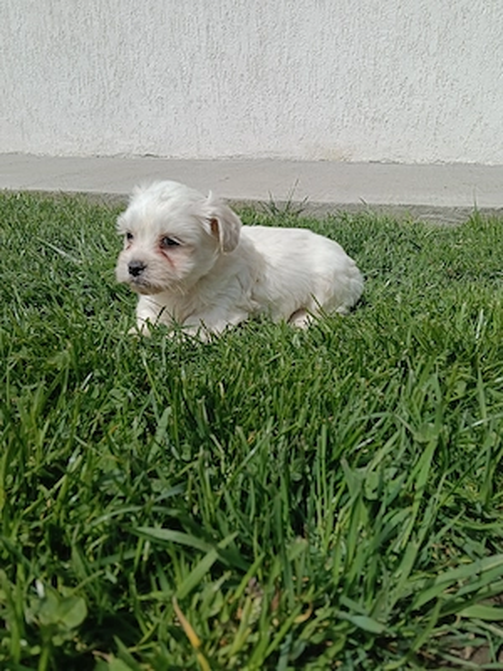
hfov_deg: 51.4
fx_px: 523
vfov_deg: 65.3
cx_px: 252
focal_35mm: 27
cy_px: 336
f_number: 1.8
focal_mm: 3.98
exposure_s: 1/1225
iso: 64
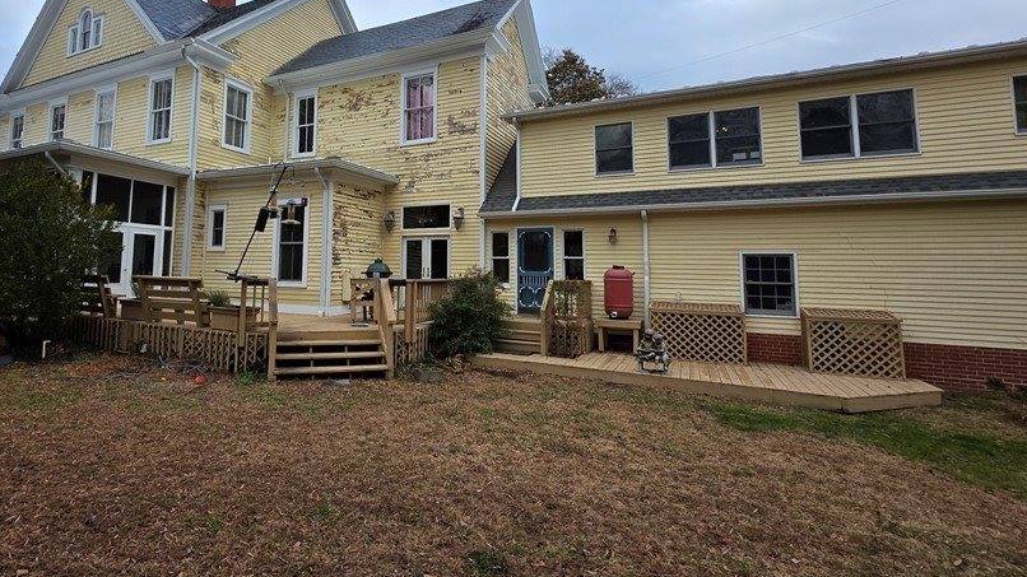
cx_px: 398
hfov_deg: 91.1
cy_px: 214
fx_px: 490
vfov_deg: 60.1
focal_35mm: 18
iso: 40
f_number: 1.9
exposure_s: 1/871
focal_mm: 2.2
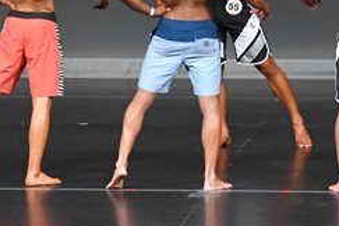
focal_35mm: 501
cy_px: 35
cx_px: 193
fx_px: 4717
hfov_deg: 4.1
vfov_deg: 2.7
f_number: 5.6
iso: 4000
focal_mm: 105
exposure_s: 1/400
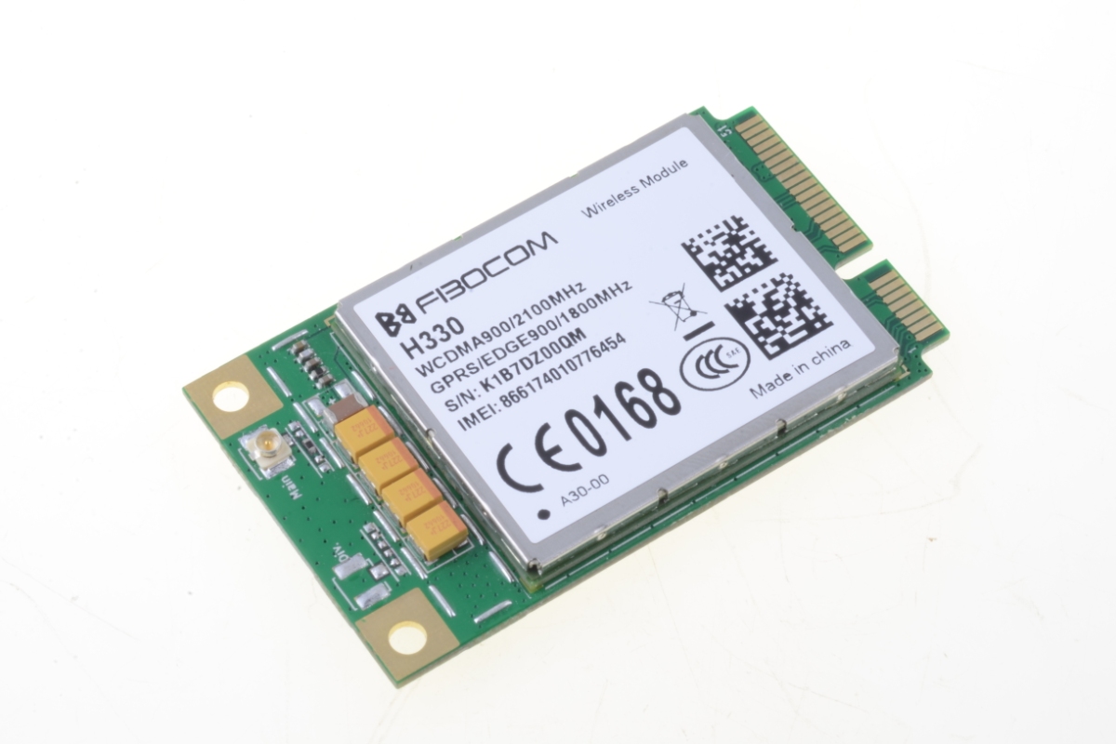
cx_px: 558
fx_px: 2790
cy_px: 372
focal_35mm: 90
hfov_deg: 22.6
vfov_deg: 15.2
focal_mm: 60
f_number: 36
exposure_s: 3
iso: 100
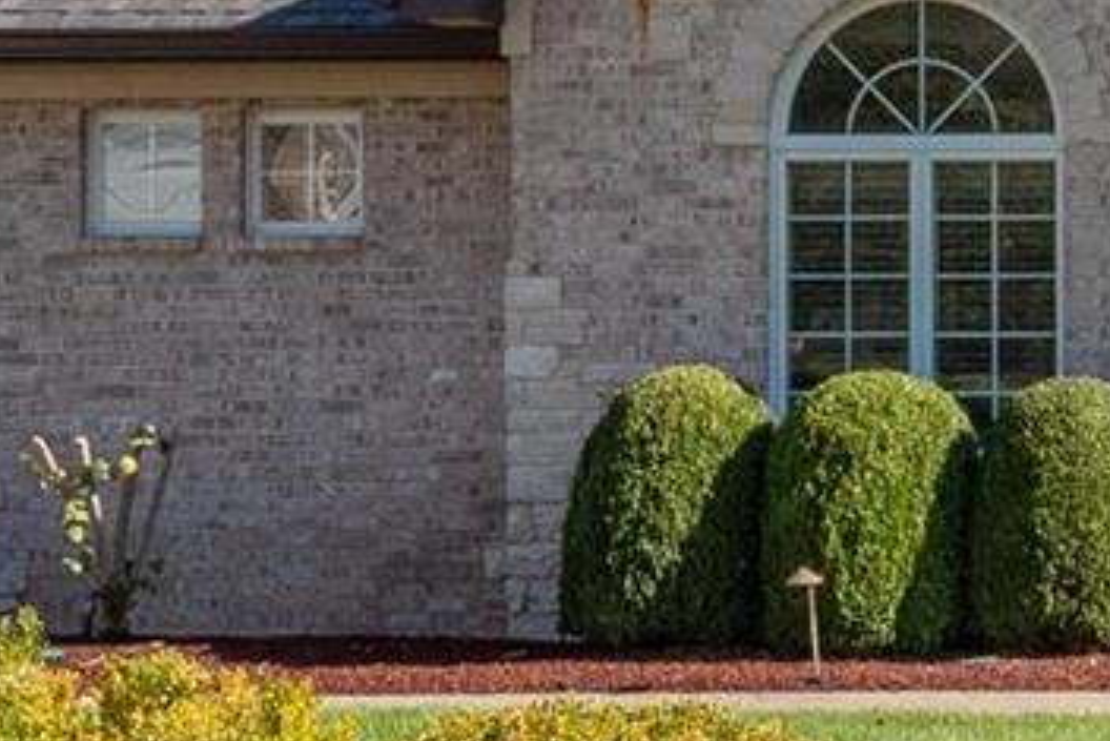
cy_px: 467
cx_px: 1980
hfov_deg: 15.1
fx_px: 3640
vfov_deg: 11.6
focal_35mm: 118
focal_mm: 13
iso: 400
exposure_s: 1/500
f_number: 8
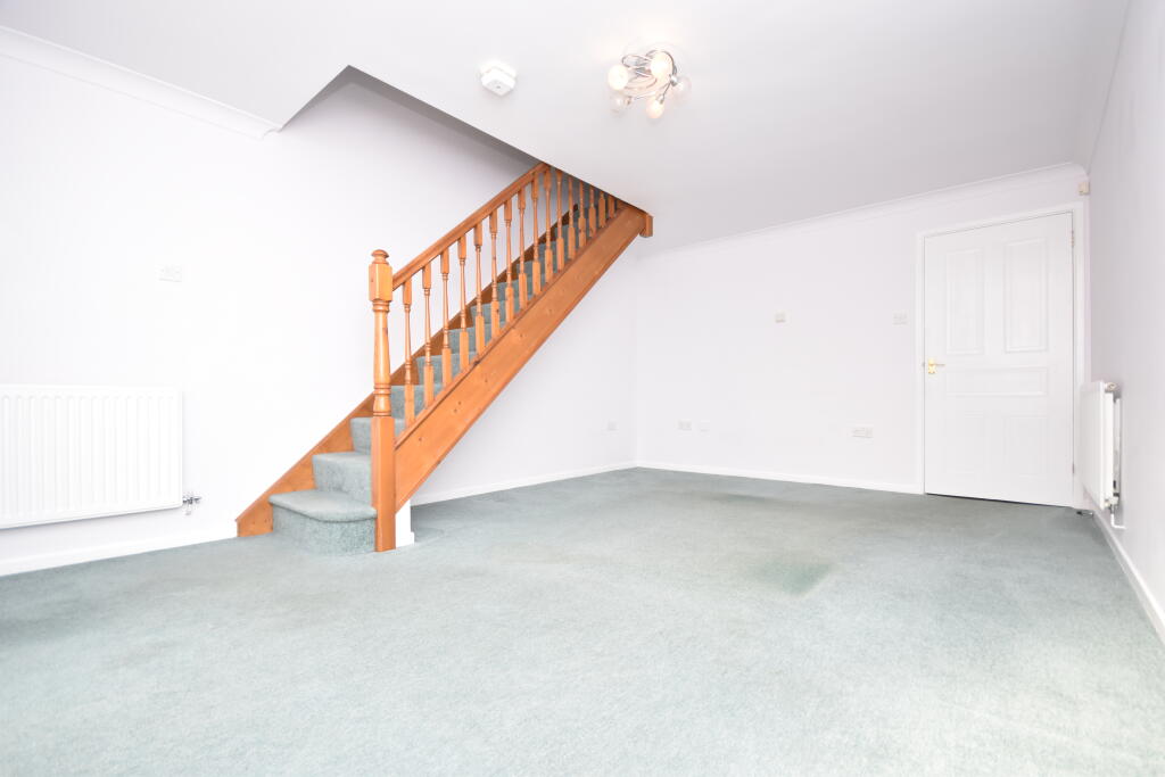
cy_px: 388
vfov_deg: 77.3
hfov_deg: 100.4
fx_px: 485
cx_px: 582
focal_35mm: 15
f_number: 4
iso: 720
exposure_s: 1/250
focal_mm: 10
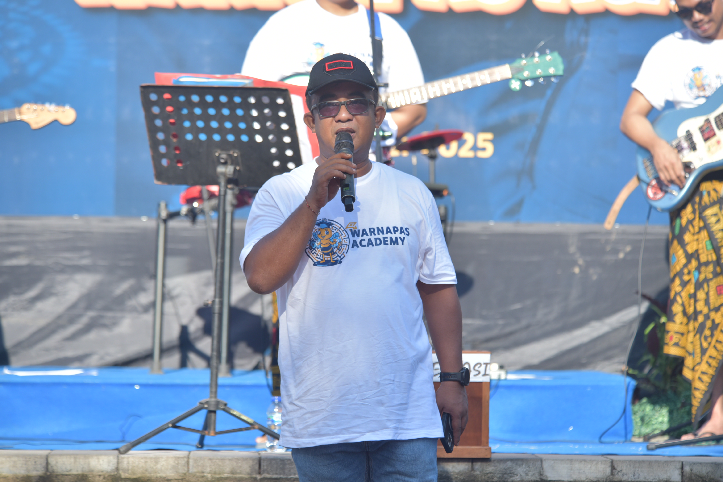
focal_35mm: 200
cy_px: 241
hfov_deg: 10.3
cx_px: 362
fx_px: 4016
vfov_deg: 6.9
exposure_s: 1/320
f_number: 5.3
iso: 160
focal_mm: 200
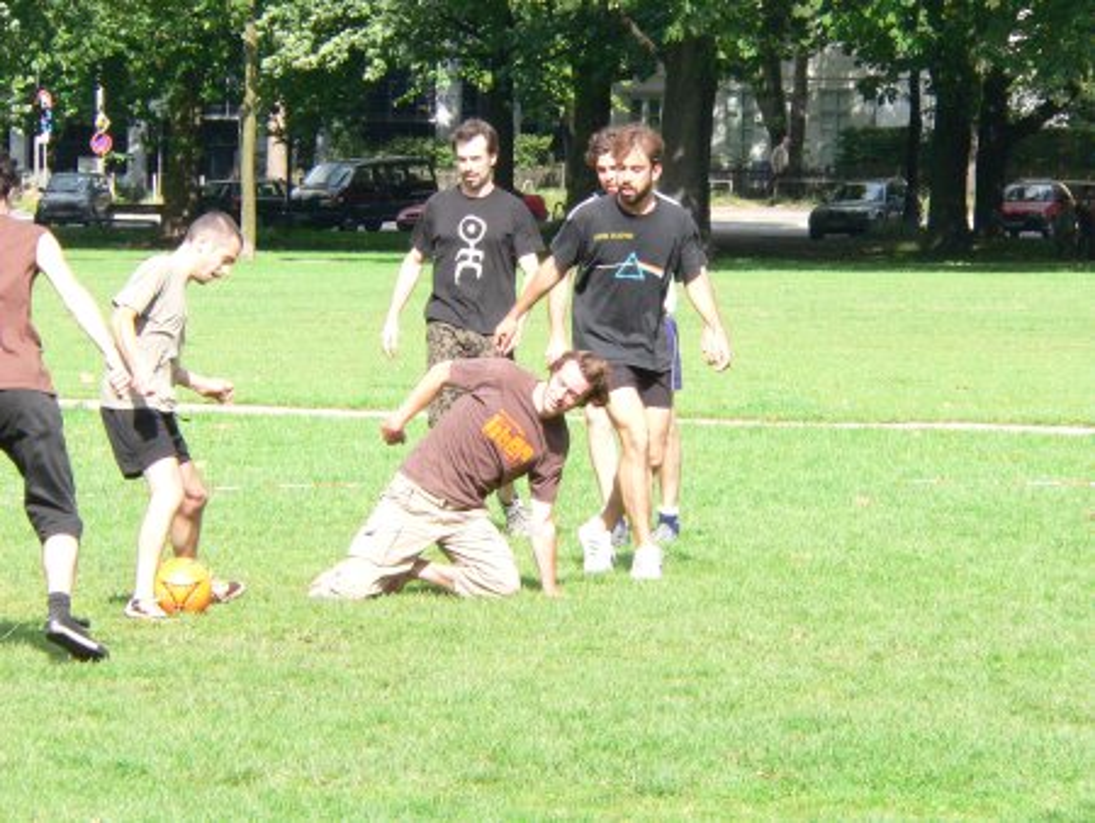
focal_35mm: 280
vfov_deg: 5.3
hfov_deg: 7.1
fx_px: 8862
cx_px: 548
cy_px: 412
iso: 400
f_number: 7.3
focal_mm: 46.7
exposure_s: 1/400
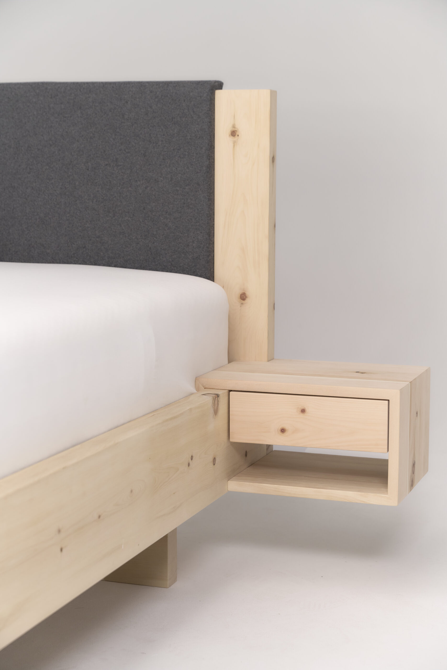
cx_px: 224
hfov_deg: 19.5
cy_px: 335
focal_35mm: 70
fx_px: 1303
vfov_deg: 28.8
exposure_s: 1/200
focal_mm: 70
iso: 500
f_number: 5
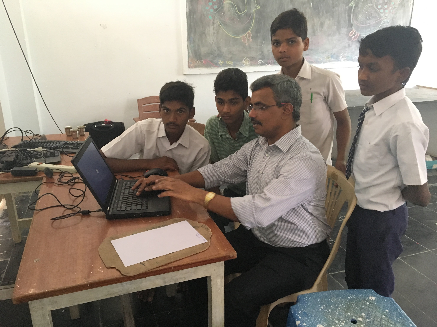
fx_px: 366
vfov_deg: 48.2
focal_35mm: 29
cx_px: 218
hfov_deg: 61.7
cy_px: 164
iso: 200
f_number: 2.2
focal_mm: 4.15
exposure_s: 1/25
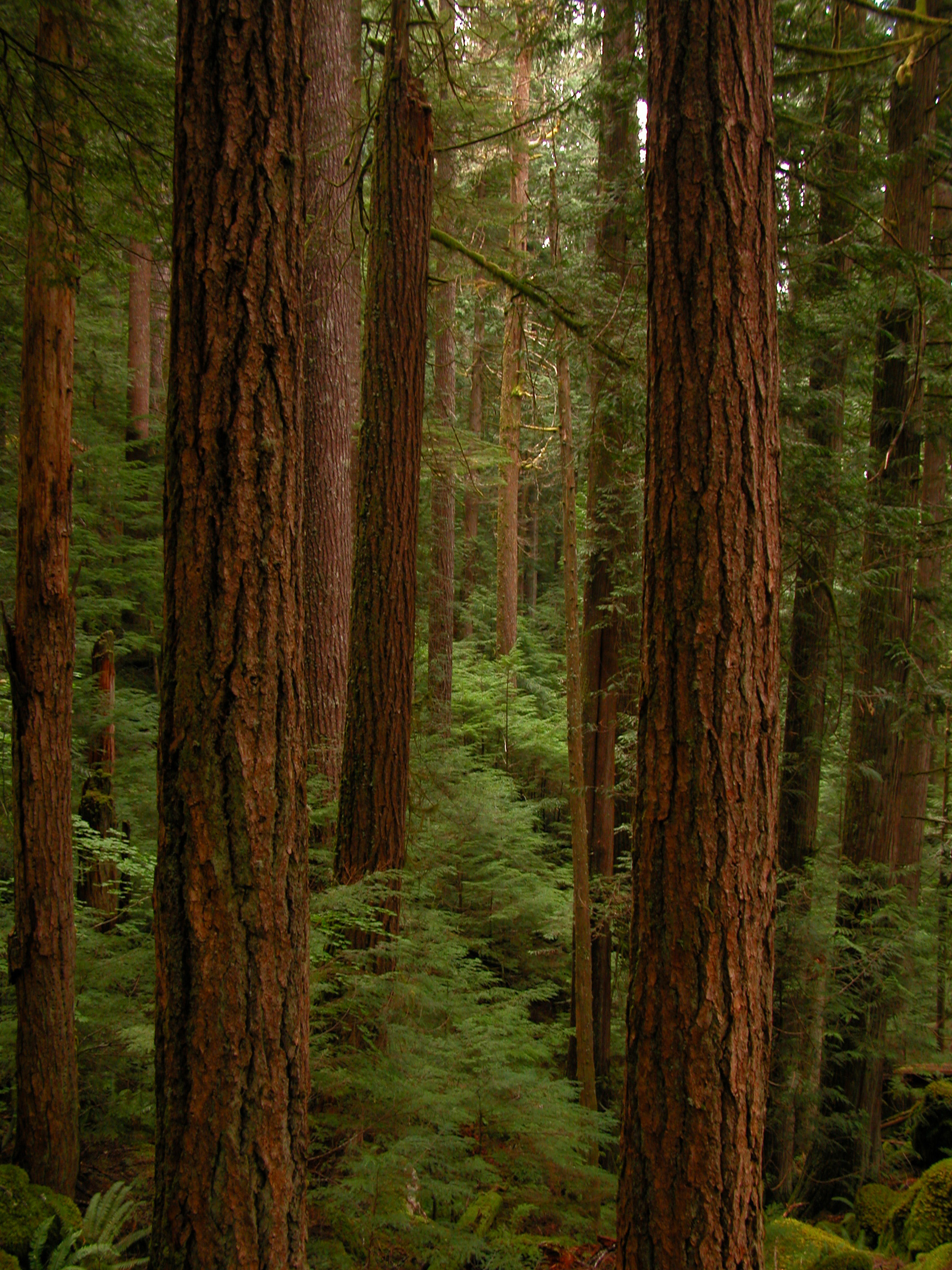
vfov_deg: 54.0
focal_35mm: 34
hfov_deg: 41.8
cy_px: 635
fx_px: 1247
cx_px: 476
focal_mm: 8.9
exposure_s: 1/15
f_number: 2.8
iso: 100
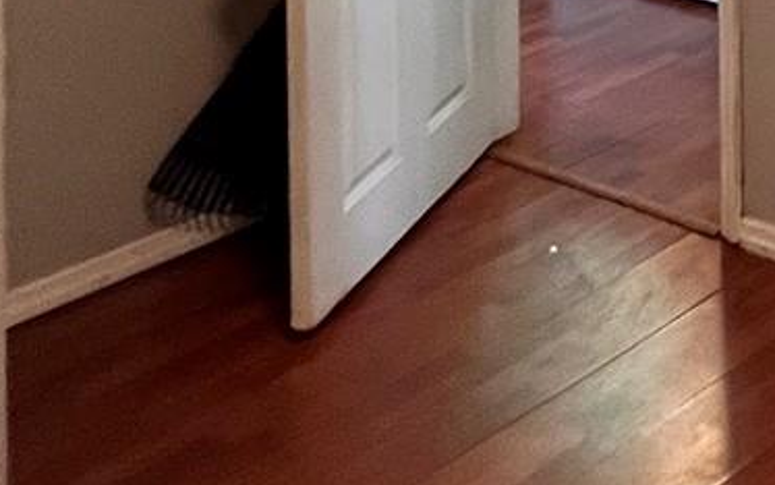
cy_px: -406
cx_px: 1046
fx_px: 1247
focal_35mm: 59
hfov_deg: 27.7
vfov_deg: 17.5
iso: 500
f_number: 1.8
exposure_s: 1/60
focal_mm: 1.57
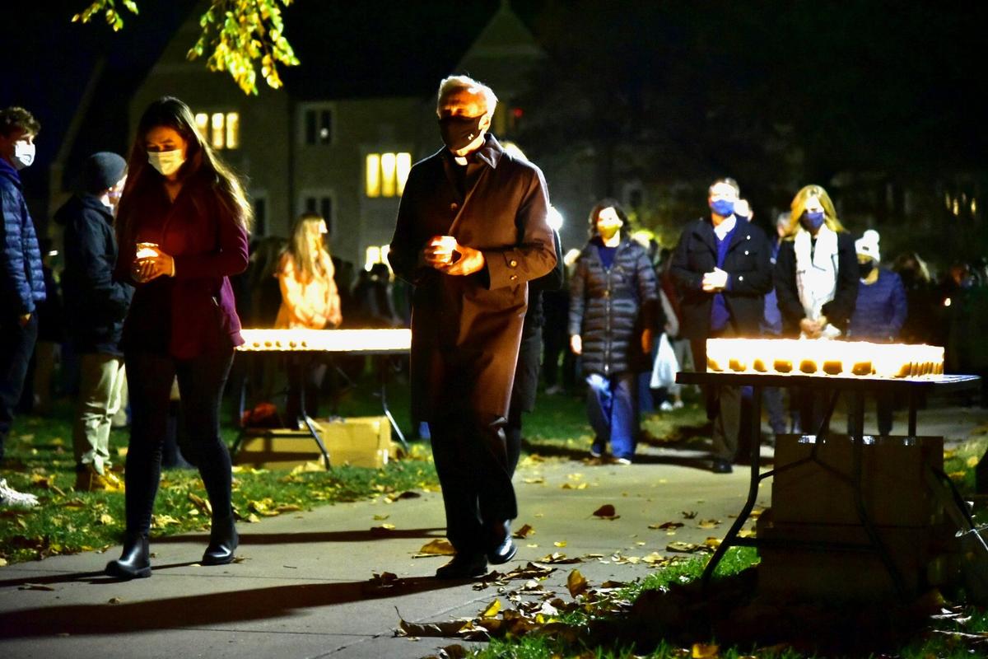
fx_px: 2525
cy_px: 330
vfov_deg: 14.9
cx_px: 494
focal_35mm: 92
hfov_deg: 22.1
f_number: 4
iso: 10000
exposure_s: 1/60
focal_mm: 92
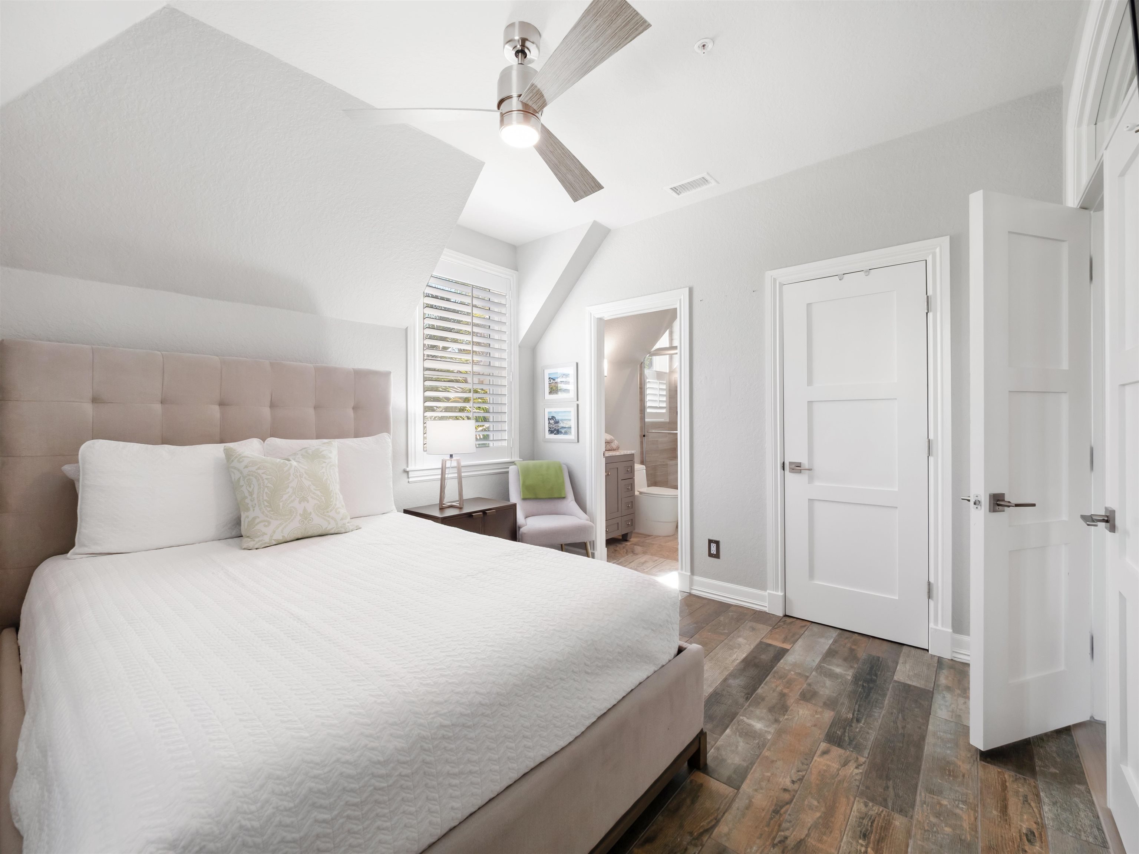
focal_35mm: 14
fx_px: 461
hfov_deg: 102.1
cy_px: 427
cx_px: 570
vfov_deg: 85.7
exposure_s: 1/5
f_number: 7.1
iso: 200
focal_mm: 7
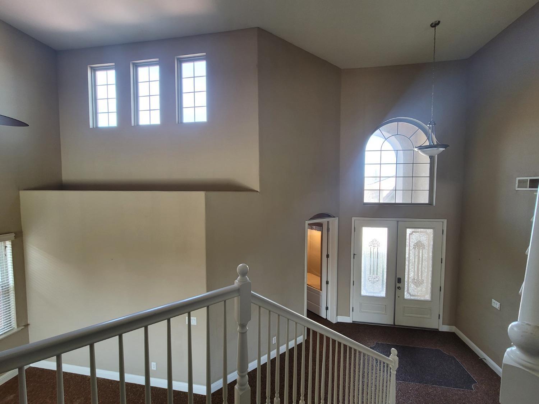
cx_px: 270
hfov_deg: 106.2
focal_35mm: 13
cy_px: 202
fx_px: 202
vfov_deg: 89.9
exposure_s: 1/60
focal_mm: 2.2
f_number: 2.2
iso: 125
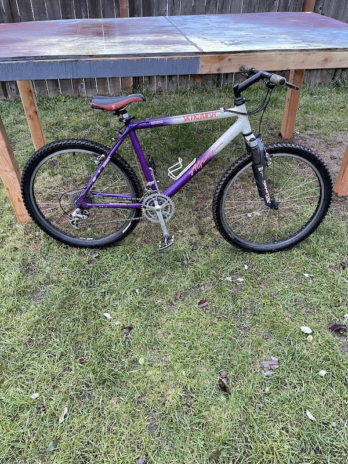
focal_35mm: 25
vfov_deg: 69.4
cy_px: 232
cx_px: 174
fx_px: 335
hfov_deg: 54.9
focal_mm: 5.1
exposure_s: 1/60
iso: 400
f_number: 1.6
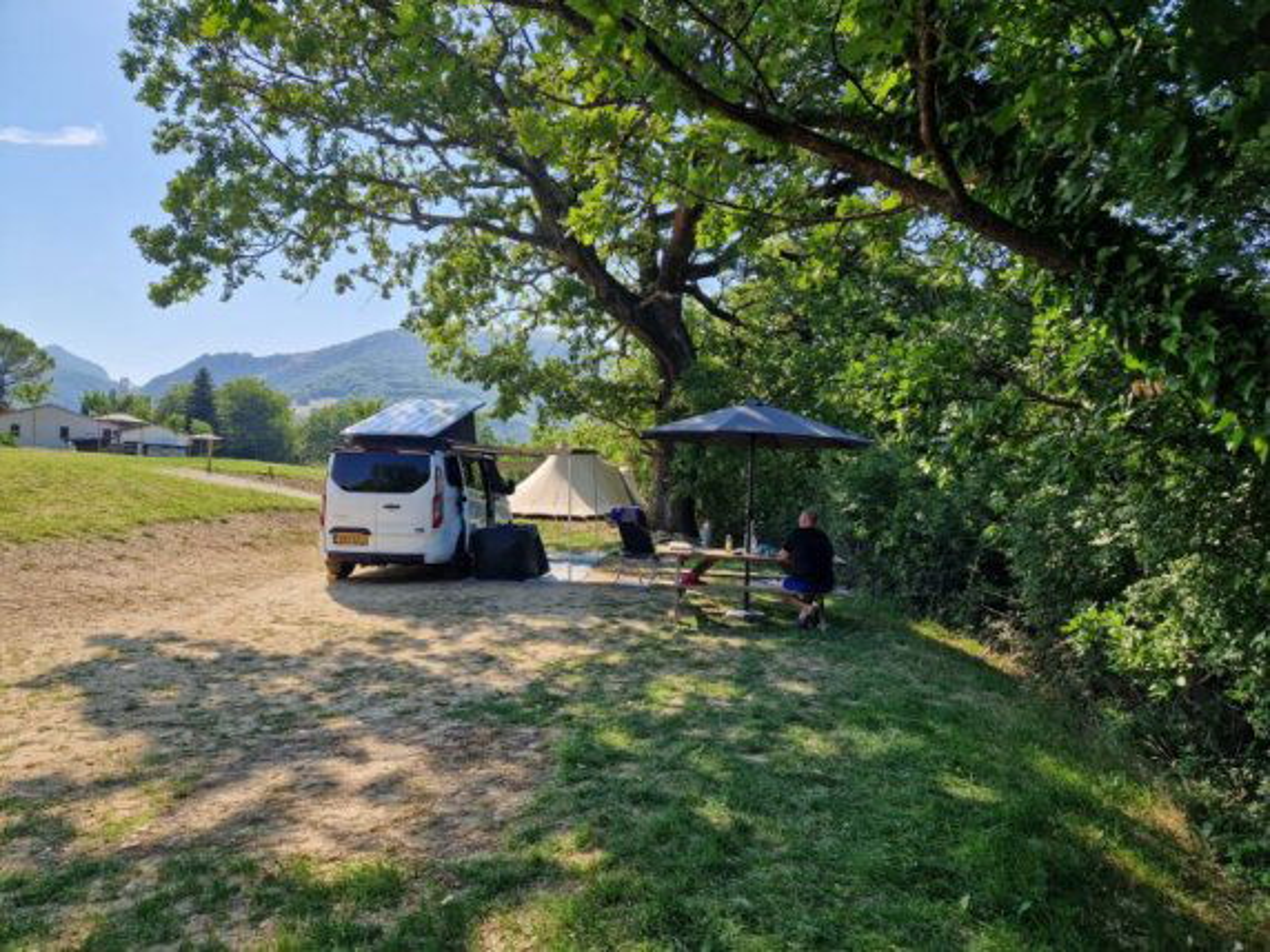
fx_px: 844
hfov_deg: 73.9
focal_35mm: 23
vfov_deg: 58.9
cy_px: 476
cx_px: 635
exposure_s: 1/1268
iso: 50
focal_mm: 5.4
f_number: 1.8
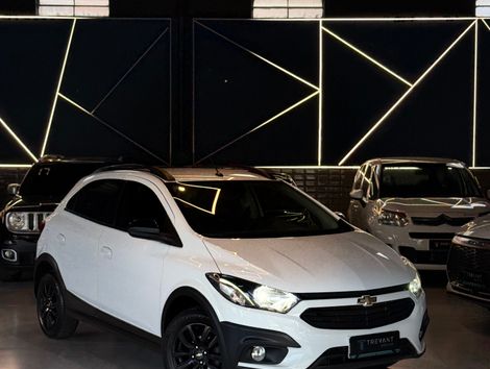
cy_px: 184
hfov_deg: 39.6
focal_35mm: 48
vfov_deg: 30.3
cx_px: 245
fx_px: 680
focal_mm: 6.76
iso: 80
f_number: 1.78
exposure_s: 1/641
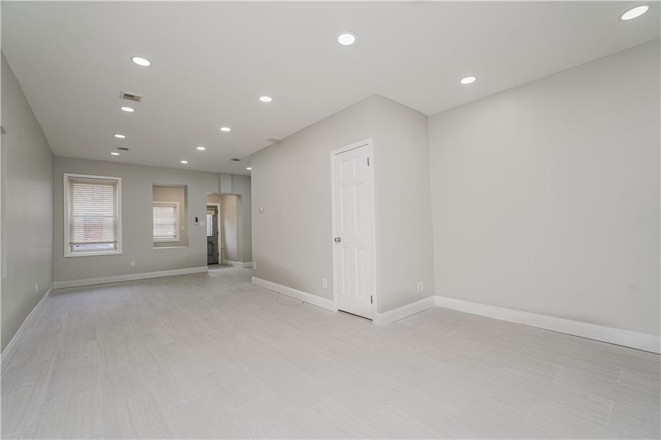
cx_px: 330
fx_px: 294
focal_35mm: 16
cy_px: 220
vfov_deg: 73.7
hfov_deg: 96.8
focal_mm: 16
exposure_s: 1/60
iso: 100
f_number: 5.6
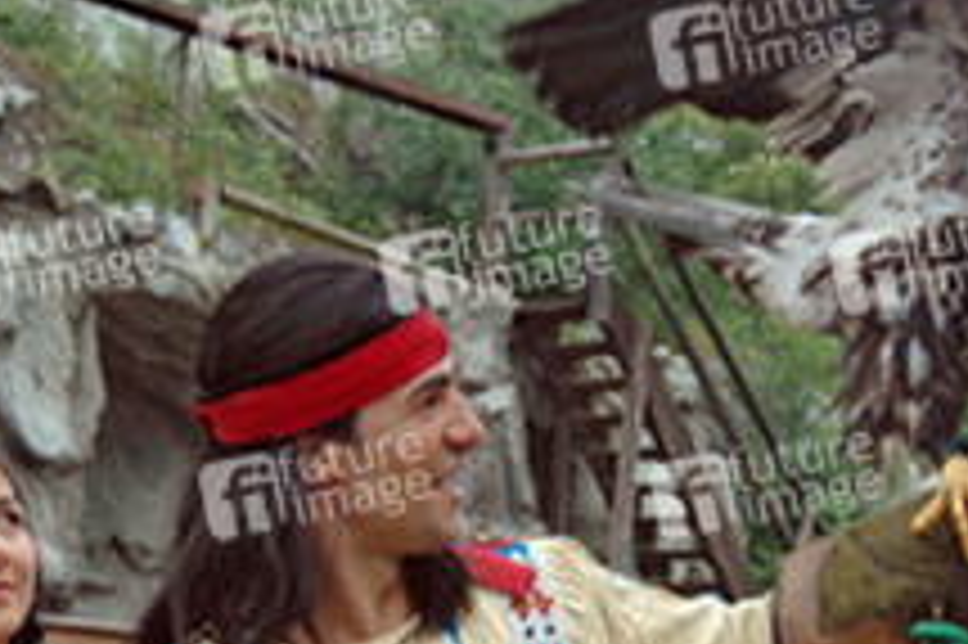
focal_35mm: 91
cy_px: 599
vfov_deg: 14.8
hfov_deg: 22.3
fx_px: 2446
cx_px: 376
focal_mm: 29
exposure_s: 1/160
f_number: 6.3
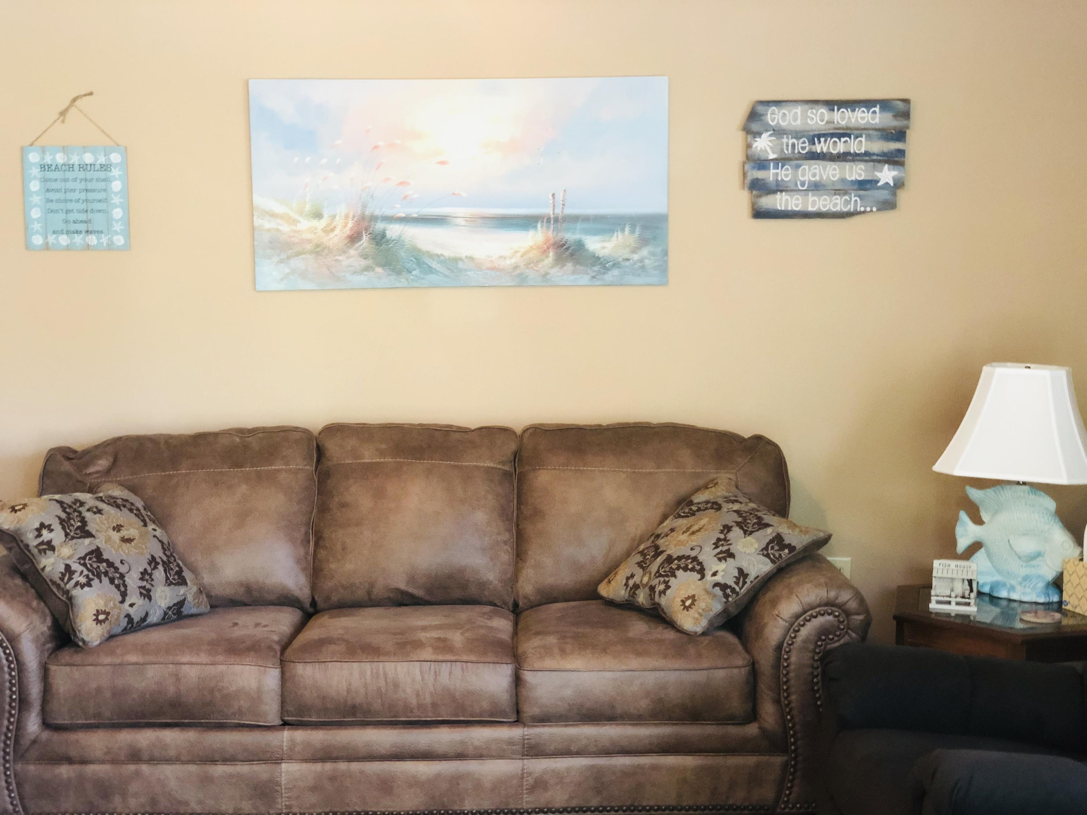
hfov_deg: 36.8
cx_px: 544
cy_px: 408
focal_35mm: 52
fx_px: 1633
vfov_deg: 28.0
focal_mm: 6
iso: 125
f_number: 2.4
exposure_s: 1/30
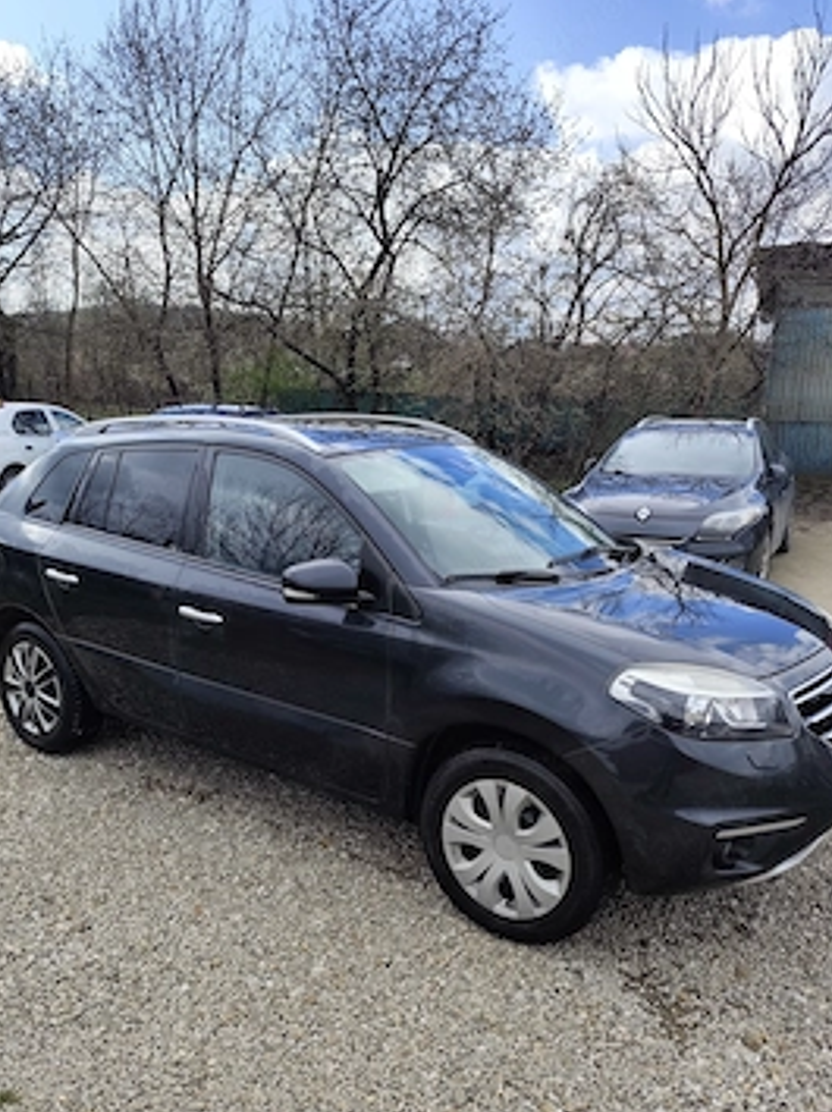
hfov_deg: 53.0
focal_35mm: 26
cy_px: 600
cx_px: 414
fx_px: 834
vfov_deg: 67.2
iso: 50
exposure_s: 1/926
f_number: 1.65
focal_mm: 6.19
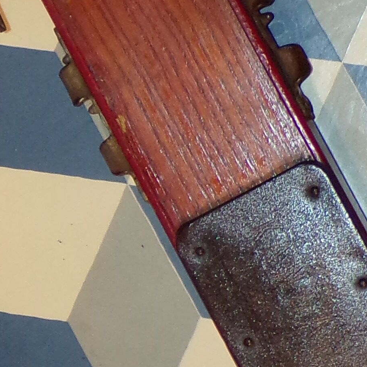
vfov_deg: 8.0
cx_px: -23
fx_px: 2639
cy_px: 138
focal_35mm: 220
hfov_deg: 7.9
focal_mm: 8.7
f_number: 3.5
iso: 200
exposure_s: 1/34
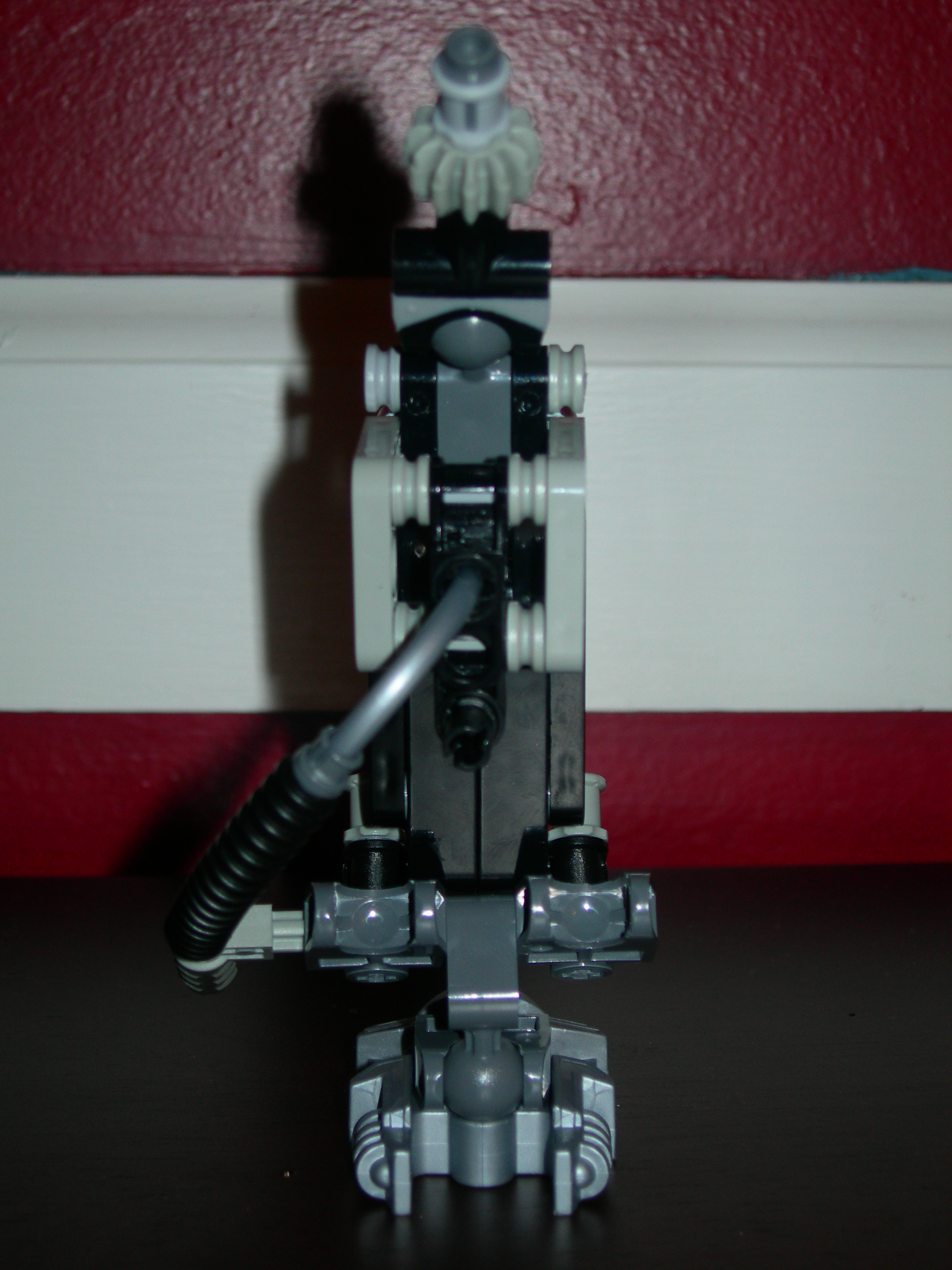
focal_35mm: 72
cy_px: 635
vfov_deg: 27.0
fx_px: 2640
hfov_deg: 20.4
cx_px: 476
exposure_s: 1/60.1
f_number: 3.7
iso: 50
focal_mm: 14.9
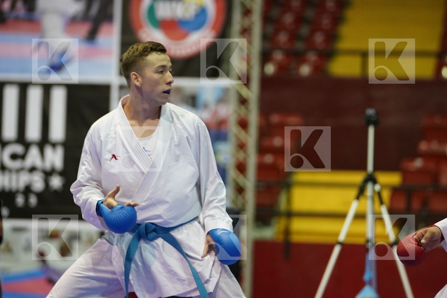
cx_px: 224
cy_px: 149
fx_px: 2868
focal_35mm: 231
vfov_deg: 5.9
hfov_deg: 8.9
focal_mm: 154
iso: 3200
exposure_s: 1/250
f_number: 2.8
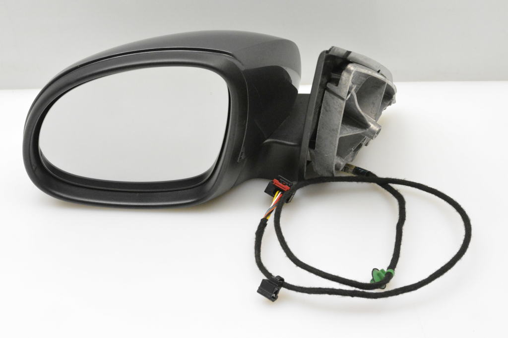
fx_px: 1016
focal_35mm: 72
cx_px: 254
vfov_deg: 18.9
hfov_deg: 28.1
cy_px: 169
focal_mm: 48
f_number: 10
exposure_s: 1/400
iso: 6400
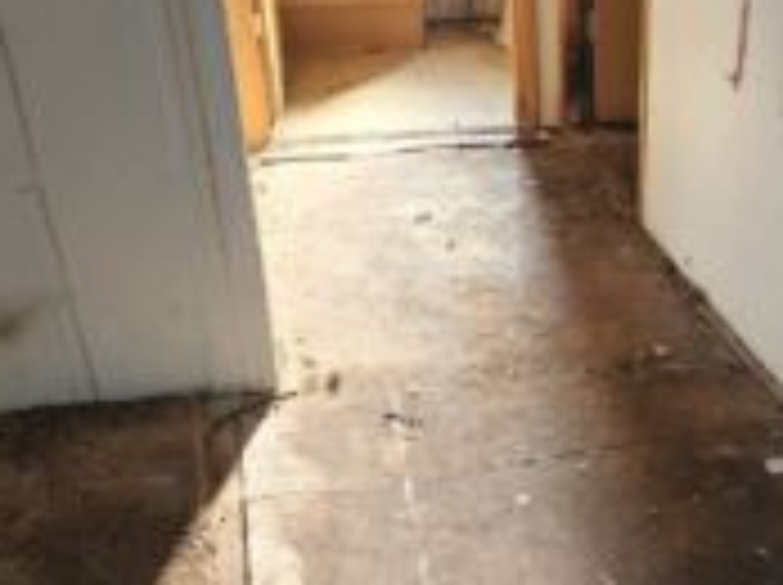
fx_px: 1197
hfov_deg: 34.8
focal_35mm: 53
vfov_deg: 27.1
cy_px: 432
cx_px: 657
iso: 400
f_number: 1.8
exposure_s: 1/120
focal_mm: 6.4
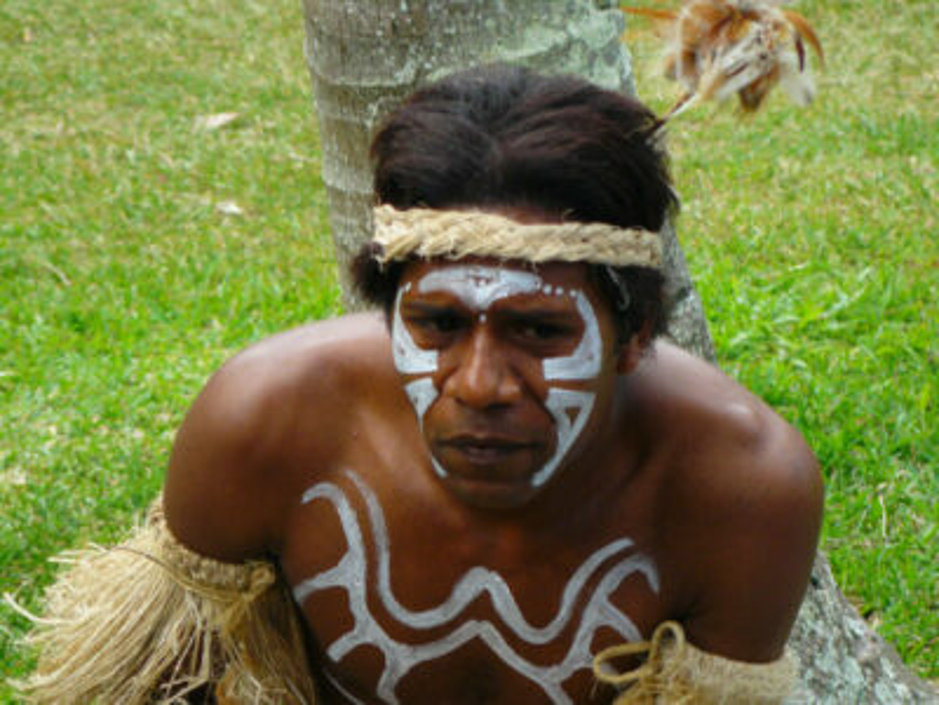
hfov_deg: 10.9
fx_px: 4937
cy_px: 352
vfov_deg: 8.2
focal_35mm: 182
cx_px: 470
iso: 100
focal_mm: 30.4
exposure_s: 1/100
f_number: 3.6
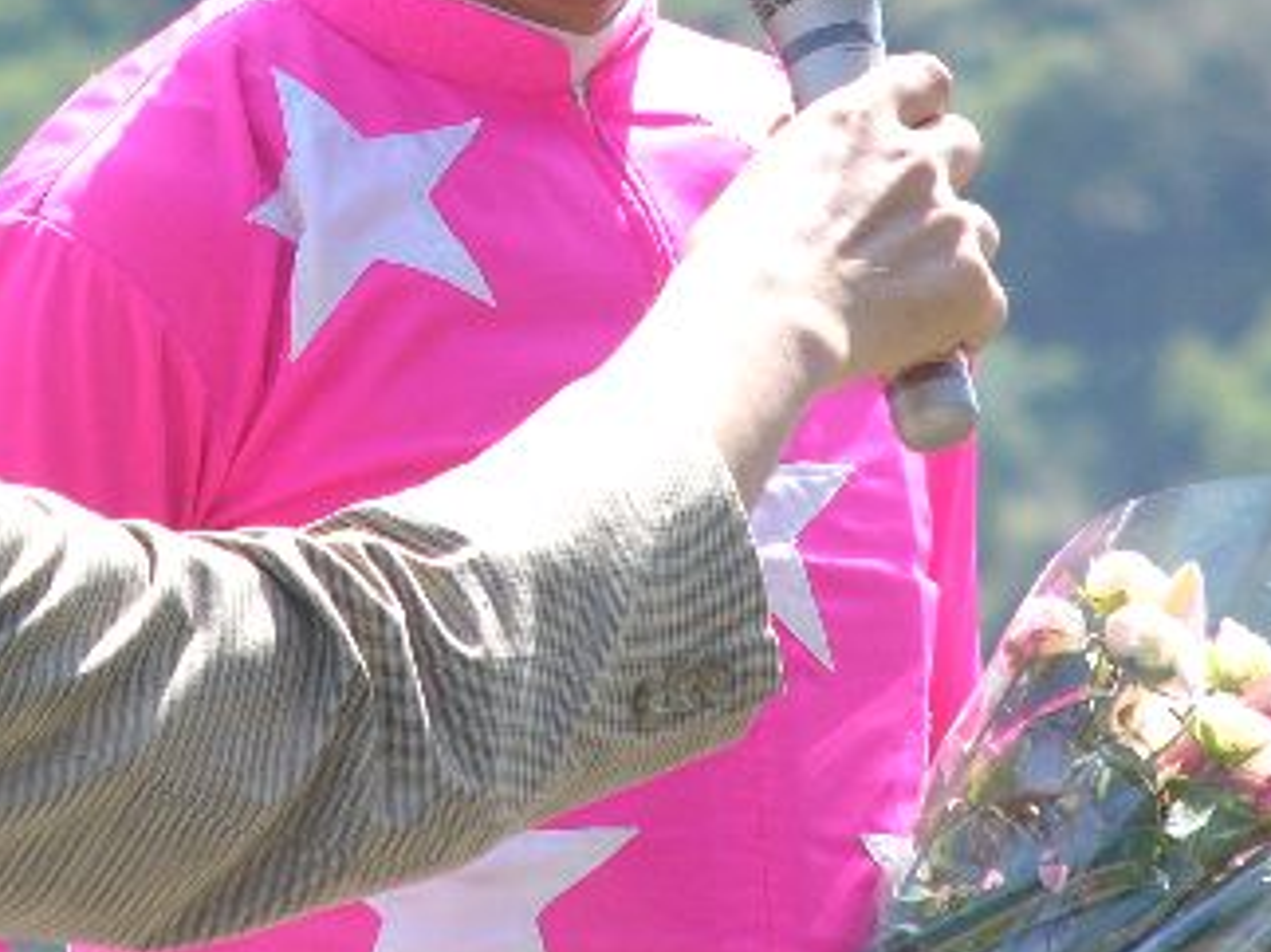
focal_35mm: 551
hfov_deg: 3.6
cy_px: 47
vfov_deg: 2.7
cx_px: 401
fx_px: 20224
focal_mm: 46.3
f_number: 5.6
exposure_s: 1/320
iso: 50
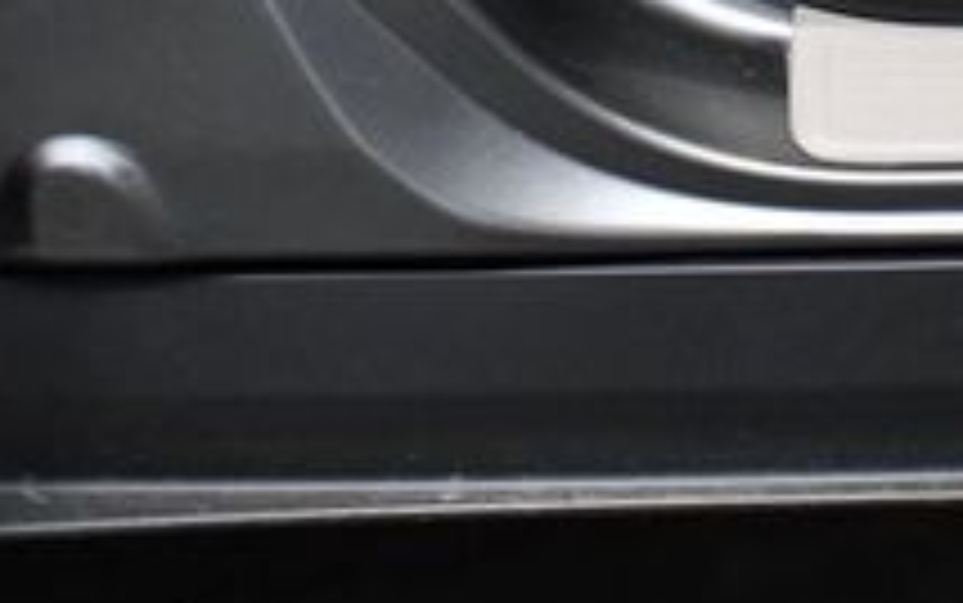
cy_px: -58
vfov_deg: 11.7
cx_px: 1170
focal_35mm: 110
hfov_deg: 18.0
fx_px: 2888
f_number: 3.5
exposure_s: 1/125
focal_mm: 18
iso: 2500
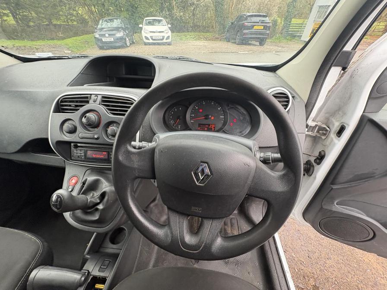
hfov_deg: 102.1
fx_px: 157
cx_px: 194
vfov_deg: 85.7
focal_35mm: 14
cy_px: 145
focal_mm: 2.22
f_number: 2.2
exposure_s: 1/83
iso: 200
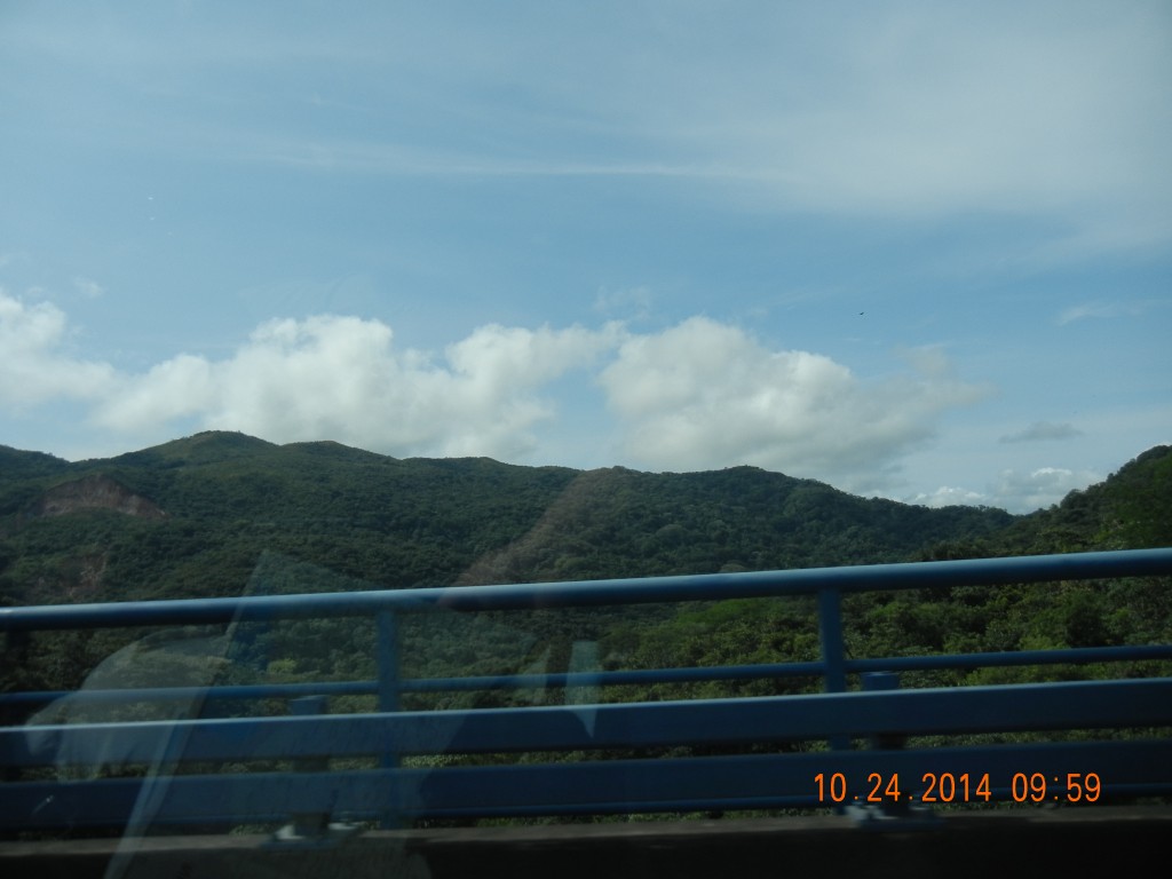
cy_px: 440
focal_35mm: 30
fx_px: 1016
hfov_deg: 60.0
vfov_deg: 46.8
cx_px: 586
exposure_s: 1/637
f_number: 7
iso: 160
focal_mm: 5.4
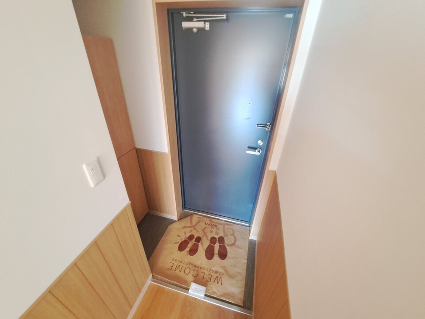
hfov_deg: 106.2
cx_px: 212
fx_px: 160
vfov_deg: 89.9
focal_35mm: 13
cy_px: 160
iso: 640
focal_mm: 1.74
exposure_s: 1/20
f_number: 2.2
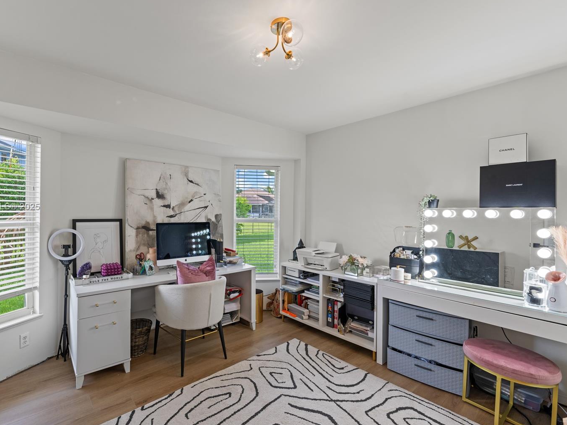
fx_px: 262
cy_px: 207
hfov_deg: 93.8
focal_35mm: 16
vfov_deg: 78.1
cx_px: 242
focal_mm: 14
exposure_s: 1/13
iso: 200
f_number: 8
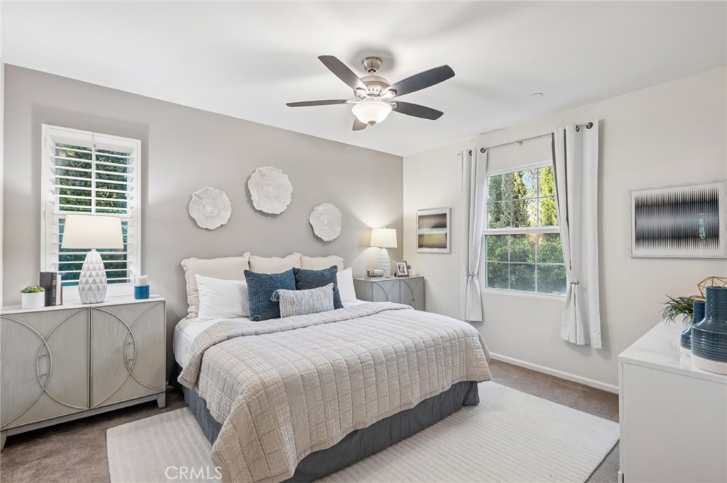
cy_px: 242
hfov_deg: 96.8
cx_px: 364
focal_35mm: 16
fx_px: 323
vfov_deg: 73.7
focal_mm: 16
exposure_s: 1/5
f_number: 9
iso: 400
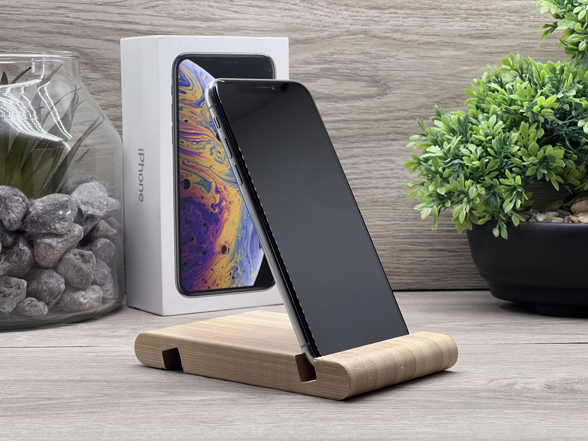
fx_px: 1308
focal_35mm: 77
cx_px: 294
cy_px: 220
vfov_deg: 19.1
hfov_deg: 25.3
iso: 80
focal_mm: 9
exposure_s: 1/100
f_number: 2.8
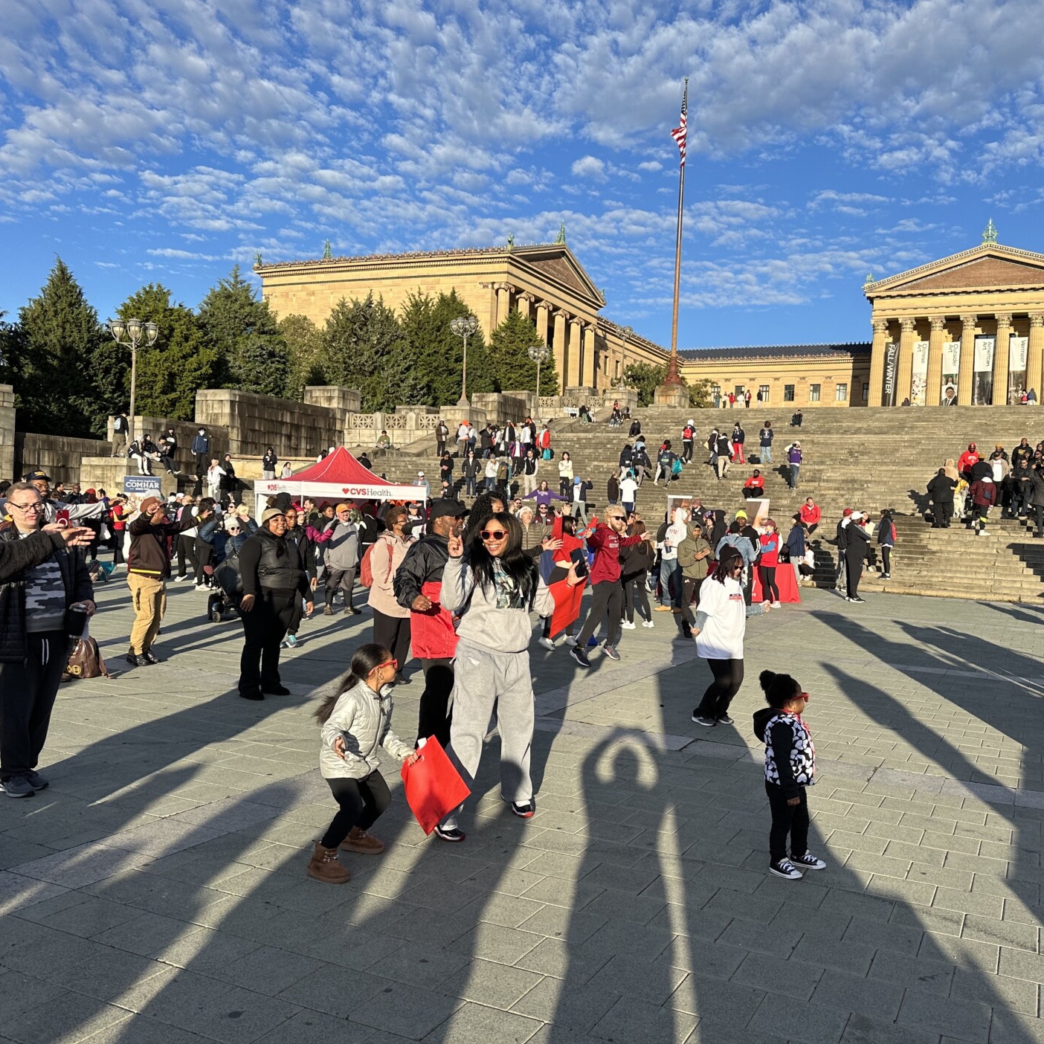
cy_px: 526
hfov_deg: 55.4
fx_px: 990
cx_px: 599
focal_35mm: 29
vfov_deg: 55.6
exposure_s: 1/3472
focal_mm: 6.86
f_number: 1.78
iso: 80
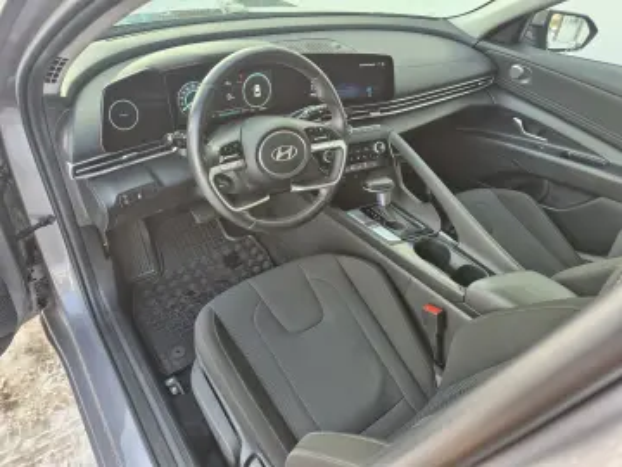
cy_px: 234
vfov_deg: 58.9
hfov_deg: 73.9
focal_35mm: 23
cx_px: 311
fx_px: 413
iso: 125
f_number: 1.8
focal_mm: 5.4
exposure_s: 1/180
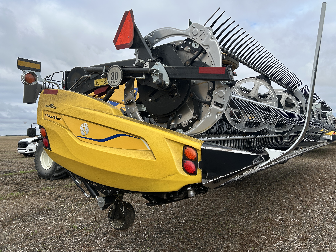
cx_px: 186
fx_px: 281
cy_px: 121
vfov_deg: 48.2
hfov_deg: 61.5
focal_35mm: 29
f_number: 1.5
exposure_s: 1/2404
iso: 50
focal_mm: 5.7
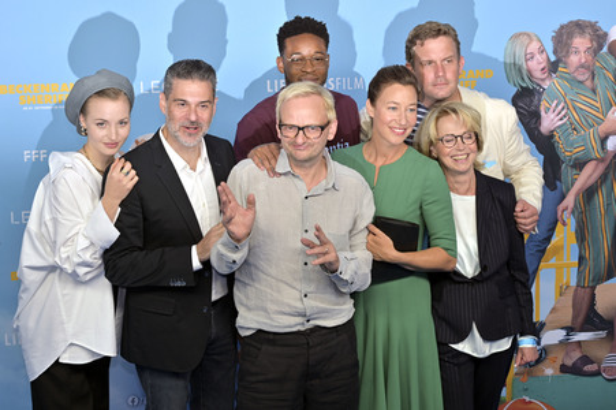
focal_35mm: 56
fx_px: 957
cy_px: 205
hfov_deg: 35.7
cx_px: 308
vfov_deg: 24.2
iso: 160
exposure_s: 1/200
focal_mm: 56
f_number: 4
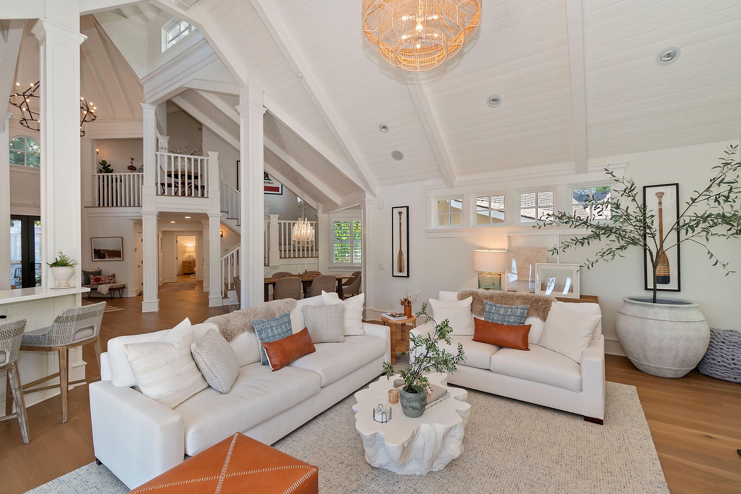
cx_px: 370
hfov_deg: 100.4
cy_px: 247
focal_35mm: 15
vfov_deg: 77.3
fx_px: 309
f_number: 8
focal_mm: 10
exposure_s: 1/30
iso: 360
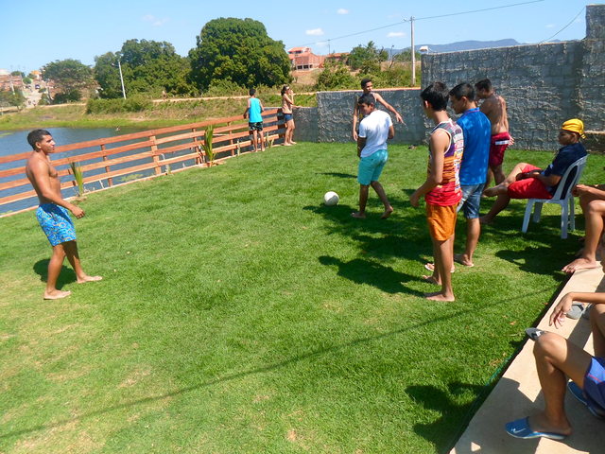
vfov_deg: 54.9
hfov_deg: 69.4
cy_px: 227
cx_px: 302
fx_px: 437
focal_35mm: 25
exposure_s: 1/1000
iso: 80
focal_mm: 4.5
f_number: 2.5
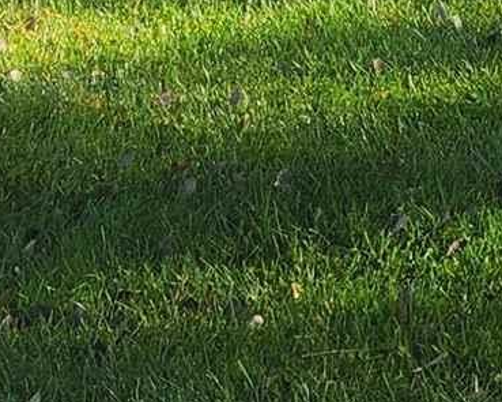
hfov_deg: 10.3
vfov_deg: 7.8
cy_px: -506
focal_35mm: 187
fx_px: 2778
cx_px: 313
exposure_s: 1/601
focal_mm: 5.4
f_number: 1.8
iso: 20
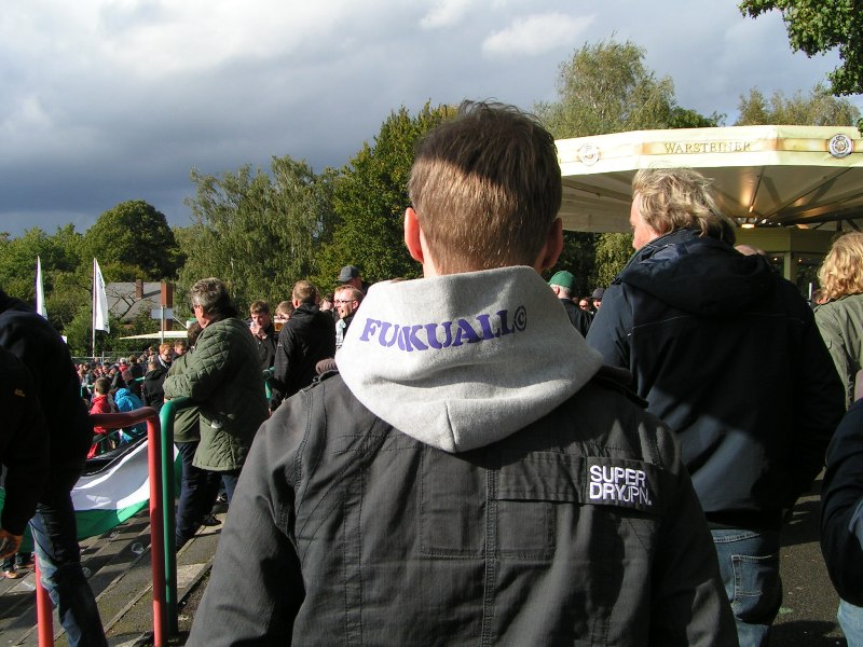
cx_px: 432
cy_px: 324
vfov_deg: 37.7
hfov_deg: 49.0
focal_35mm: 38
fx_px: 947
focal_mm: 5.8
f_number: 5.6
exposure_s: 1/320
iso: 50
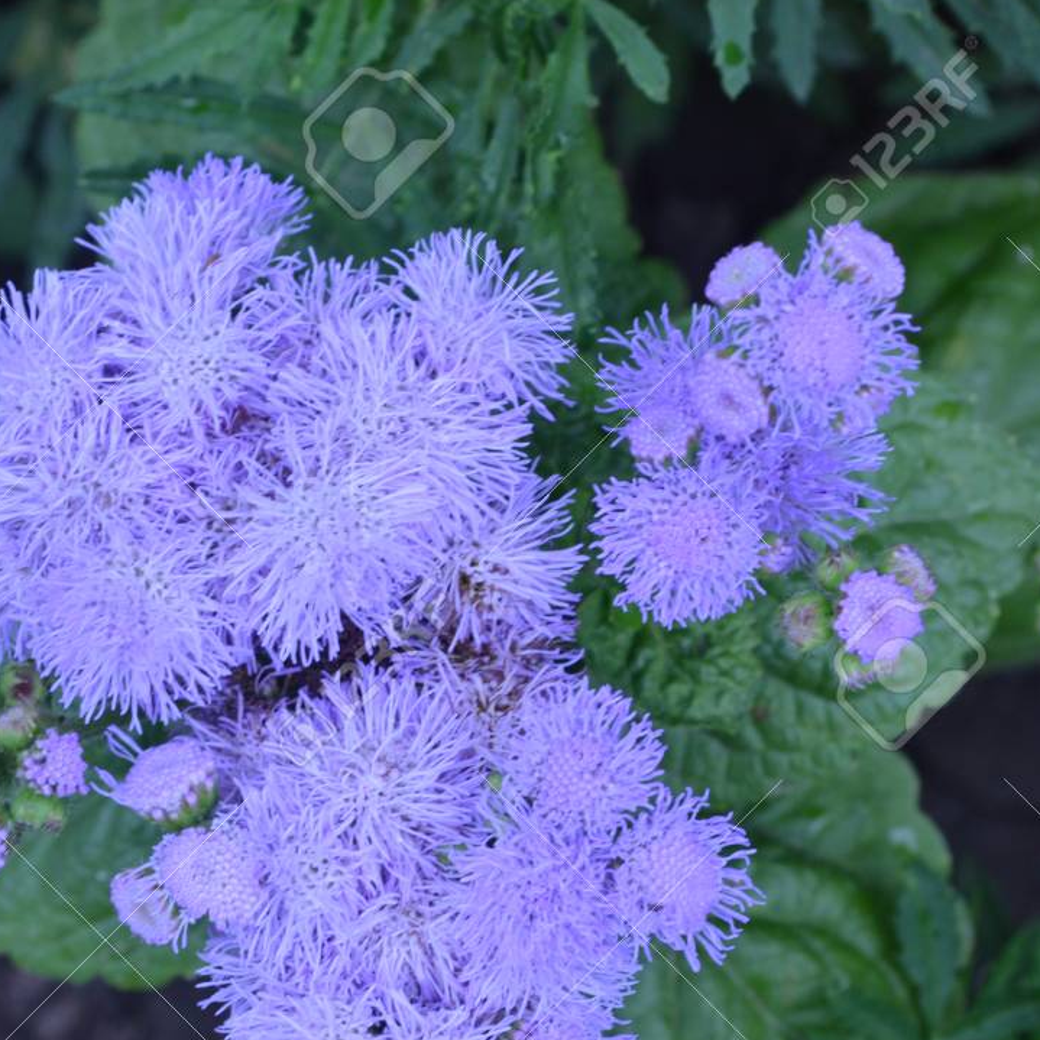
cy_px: 615
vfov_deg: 13.8
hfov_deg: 13.8
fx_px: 4309
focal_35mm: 127
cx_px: 632
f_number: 8
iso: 400
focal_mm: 55
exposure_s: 1/80
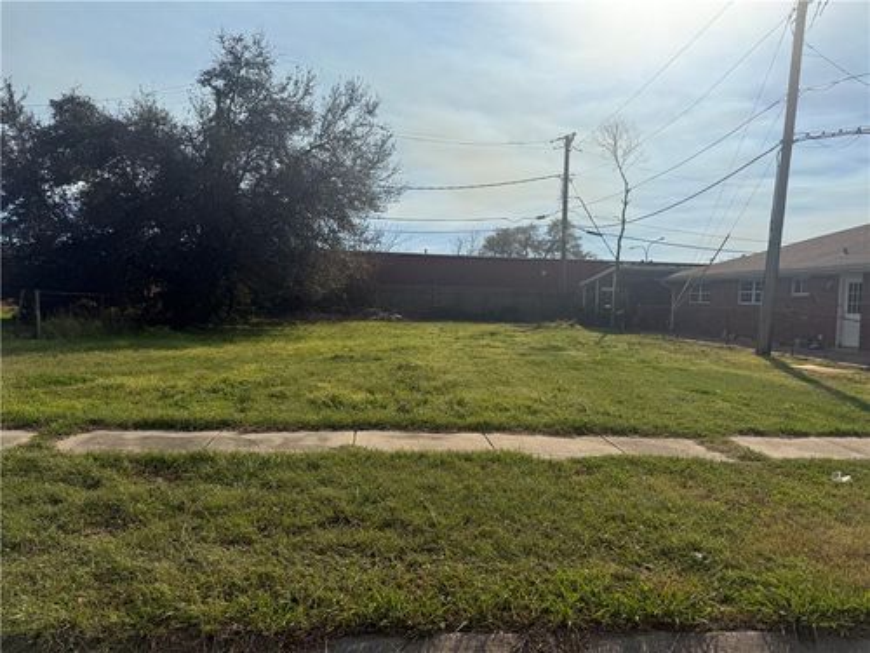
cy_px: 326
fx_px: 603
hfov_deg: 71.6
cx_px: 435
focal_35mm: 24
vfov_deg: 56.8
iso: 80
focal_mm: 6.76
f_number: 1.78
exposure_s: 1/10309
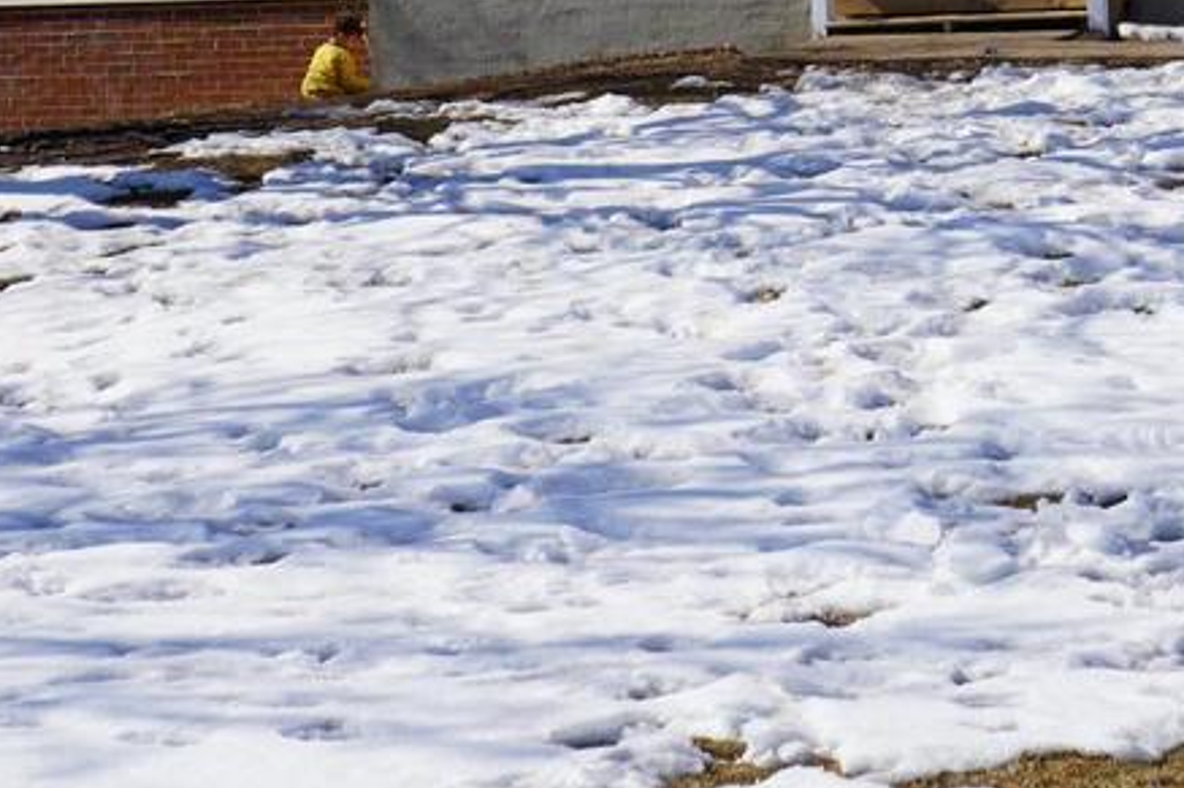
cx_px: 1019
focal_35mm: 145
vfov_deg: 9.3
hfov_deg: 14.0
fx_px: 4767
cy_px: -227
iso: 100
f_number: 11
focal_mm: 44
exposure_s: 1/250
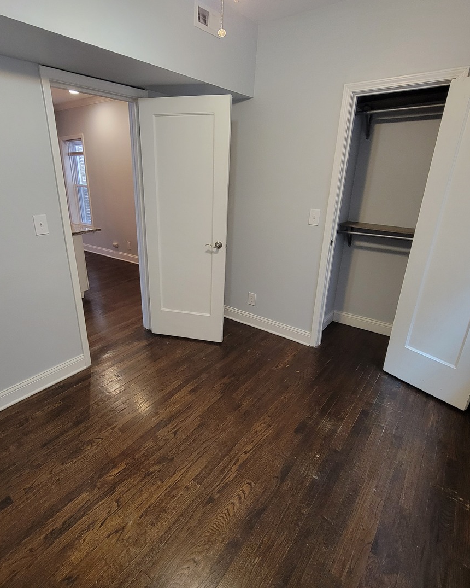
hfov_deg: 76.6
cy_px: 294
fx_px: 296
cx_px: 206
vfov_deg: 89.6
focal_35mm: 17
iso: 400
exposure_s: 1/60
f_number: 2.2
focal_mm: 2.2
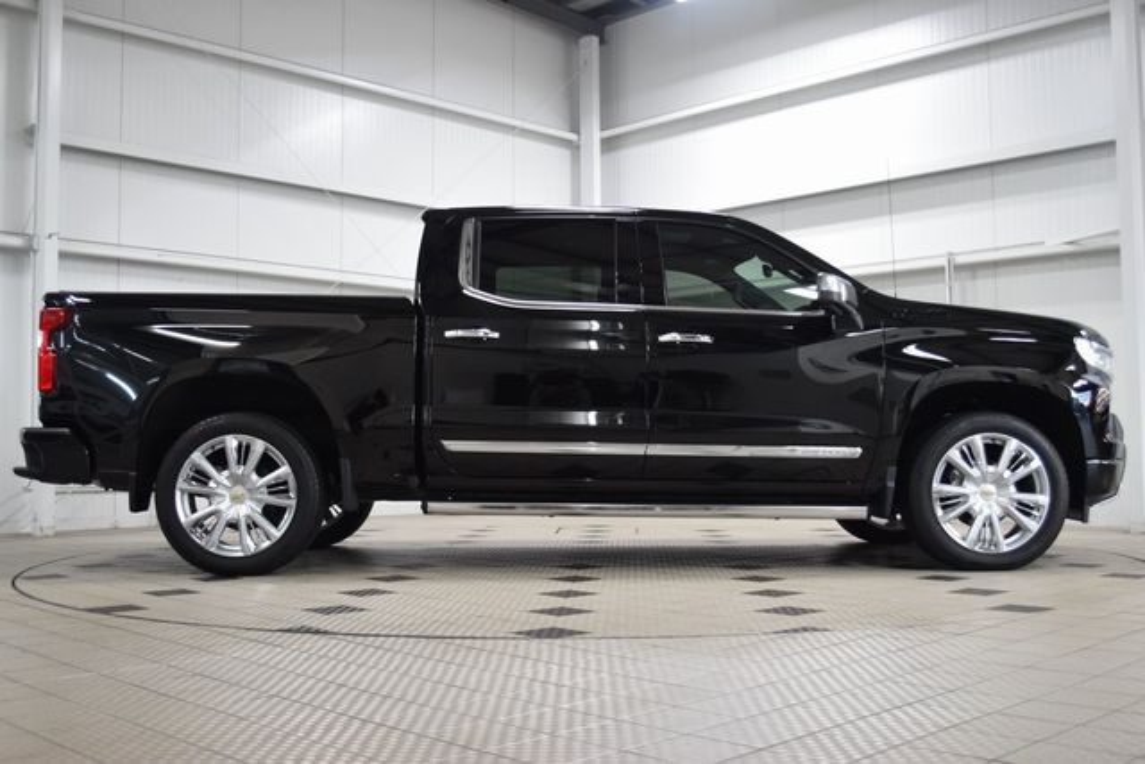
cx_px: 572
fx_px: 1241
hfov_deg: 49.5
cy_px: 382
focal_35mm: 39
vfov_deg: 34.2
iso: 1000
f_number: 4.2
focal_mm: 26
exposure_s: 1/60
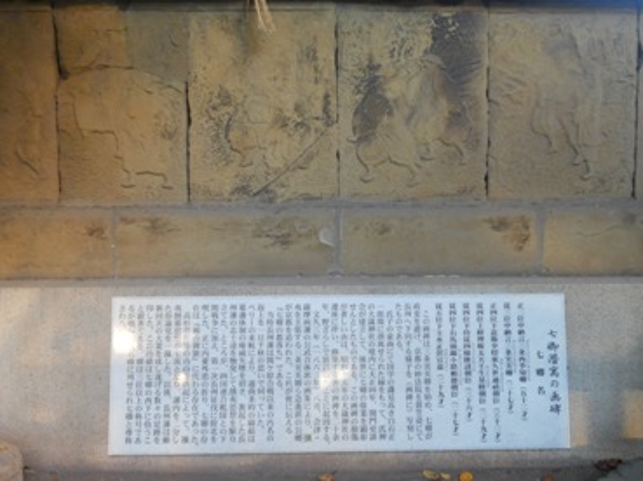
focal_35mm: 38
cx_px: 322
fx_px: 705
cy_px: 240
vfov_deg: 37.7
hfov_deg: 49.0
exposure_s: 1/8
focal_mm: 6.9
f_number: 3.9
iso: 125
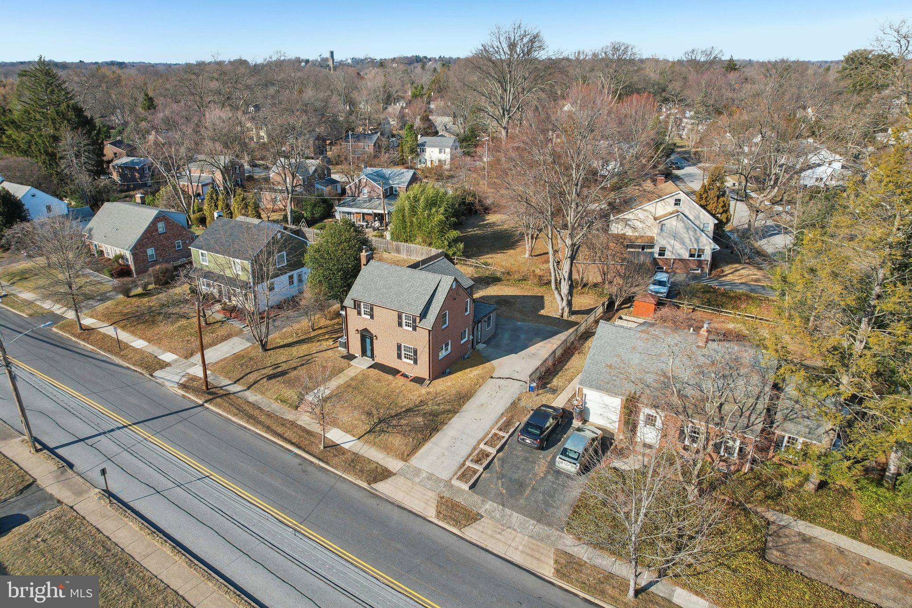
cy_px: 304
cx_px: 456
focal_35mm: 22
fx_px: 557
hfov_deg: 78.6
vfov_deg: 57.2
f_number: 2.8
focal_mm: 8.4
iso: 140
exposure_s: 1/1250
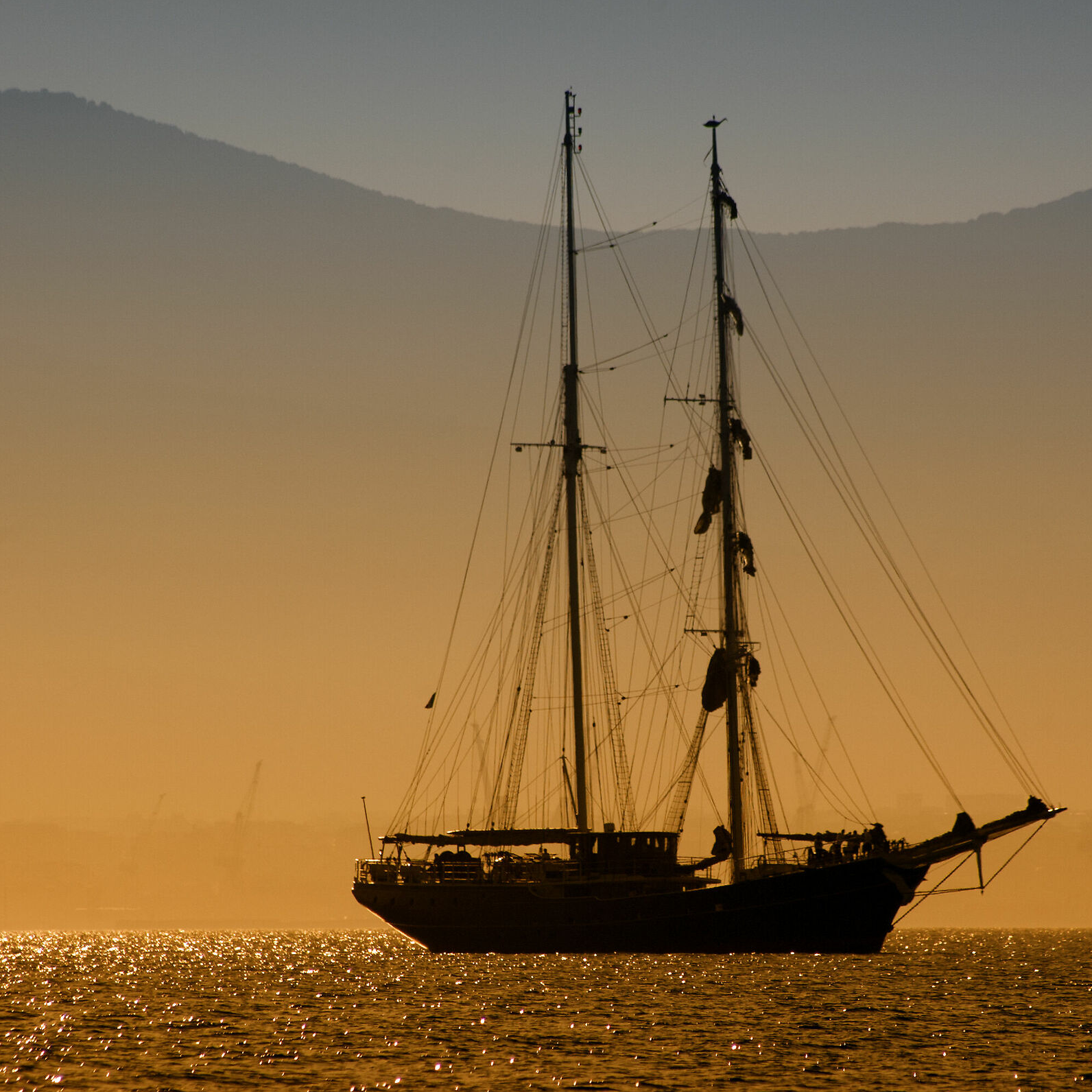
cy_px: 545
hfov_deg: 3.0
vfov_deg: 3.0
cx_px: 630
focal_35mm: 576
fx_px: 20558
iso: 200
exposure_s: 1/2500
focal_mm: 300
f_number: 9
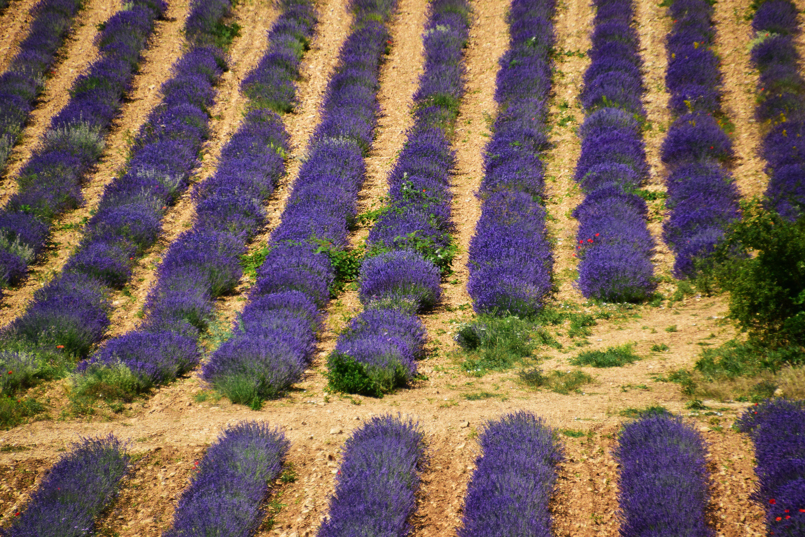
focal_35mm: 405
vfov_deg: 3.4
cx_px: 402
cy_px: 268
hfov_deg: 5.1
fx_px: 9056
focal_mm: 270
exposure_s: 1/200
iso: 100
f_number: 6.3
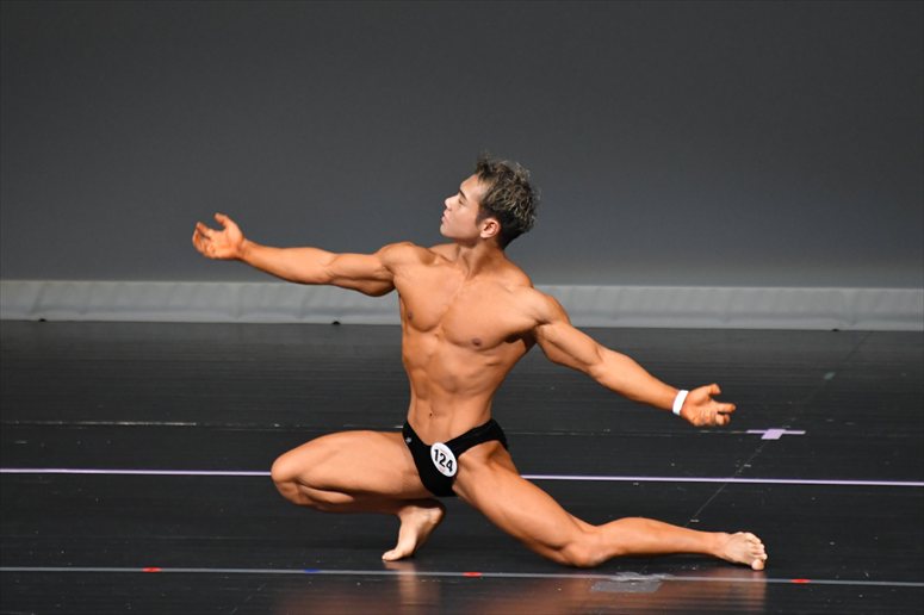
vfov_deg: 3.1
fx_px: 11545
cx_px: 462
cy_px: 308
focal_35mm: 450
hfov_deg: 4.6
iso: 4000
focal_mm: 300
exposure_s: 1/400
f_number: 5.6
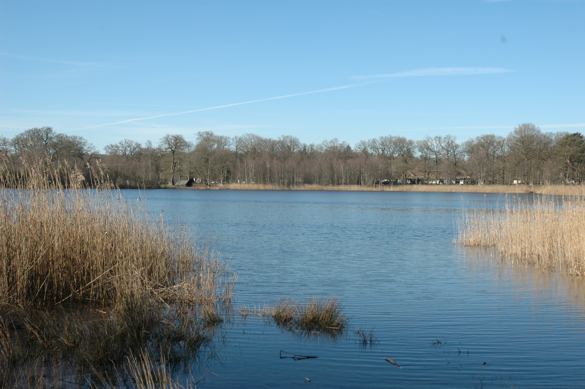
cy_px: 194
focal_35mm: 46
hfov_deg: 42.4
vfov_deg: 28.9
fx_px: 755
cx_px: 292
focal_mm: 31
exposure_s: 1/320
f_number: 9
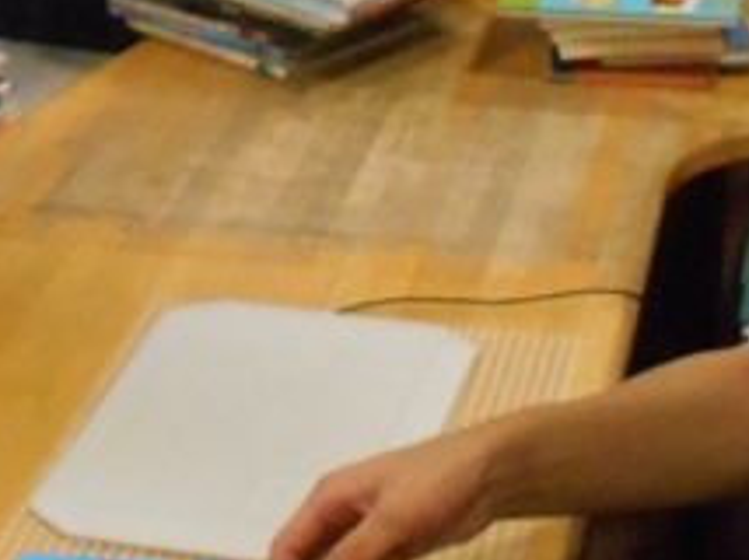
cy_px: -60
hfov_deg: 17.7
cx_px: 245
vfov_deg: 13.1
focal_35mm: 111
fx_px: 2399
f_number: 3.2
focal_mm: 4.6
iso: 800
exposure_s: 1/160
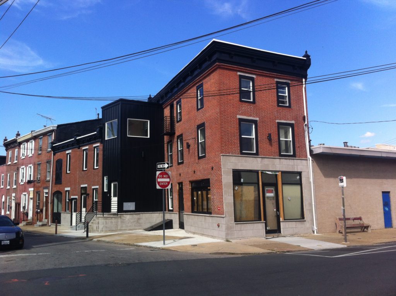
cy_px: 148
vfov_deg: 40.6
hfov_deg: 52.7
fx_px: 400
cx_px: 198
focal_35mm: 35
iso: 80
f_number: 2.8
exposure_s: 1/815
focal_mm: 3.85
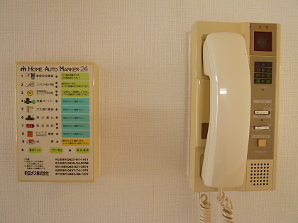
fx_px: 207
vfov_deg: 56.8
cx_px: 149
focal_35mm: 24
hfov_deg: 71.6
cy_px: 112
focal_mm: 4.3
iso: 320
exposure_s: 1/60
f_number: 2.5
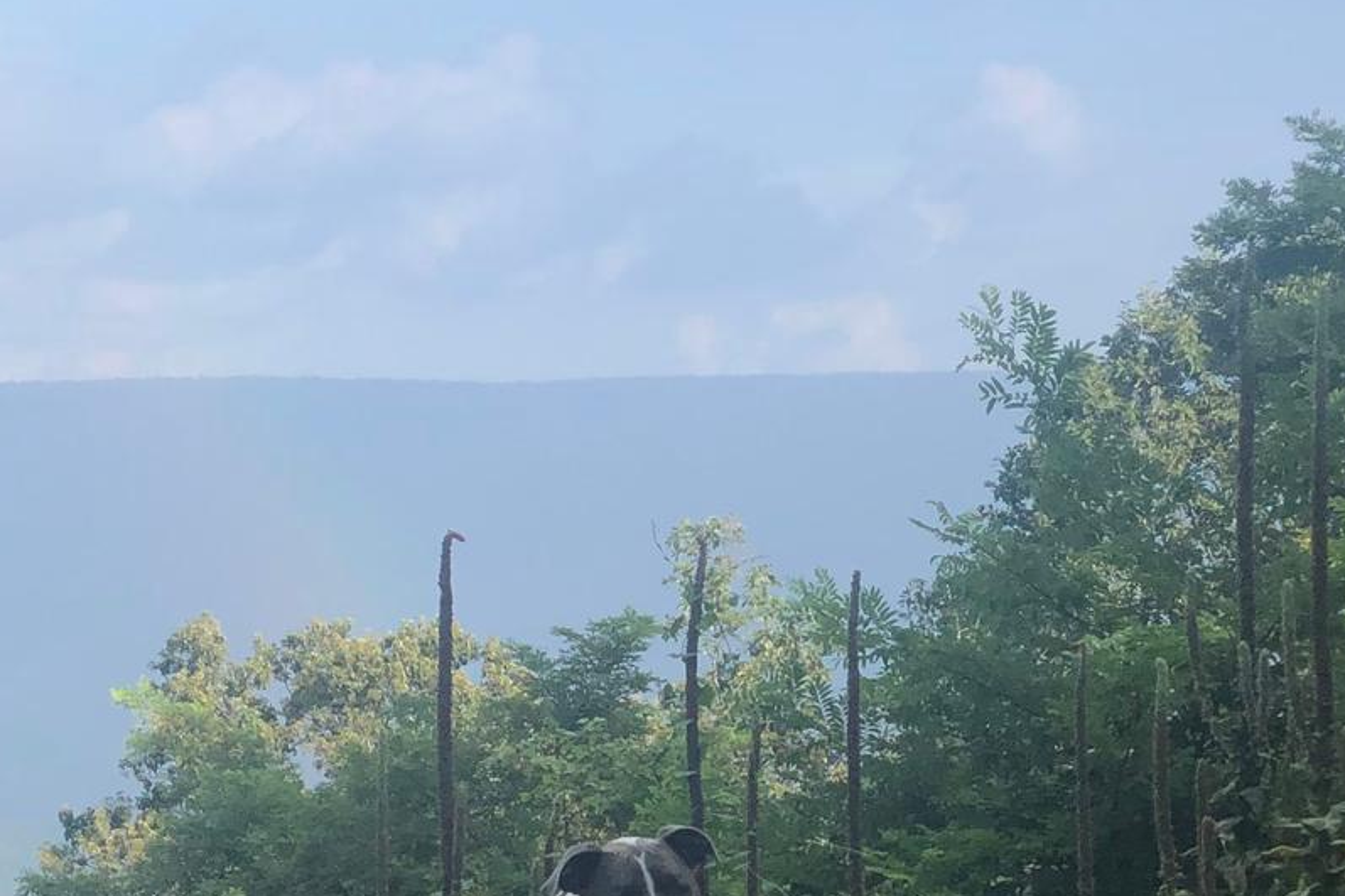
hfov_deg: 14.4
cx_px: -149
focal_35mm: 139
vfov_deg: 9.8
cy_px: 852
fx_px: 5192
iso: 16
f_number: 2.4
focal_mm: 6
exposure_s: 1/480
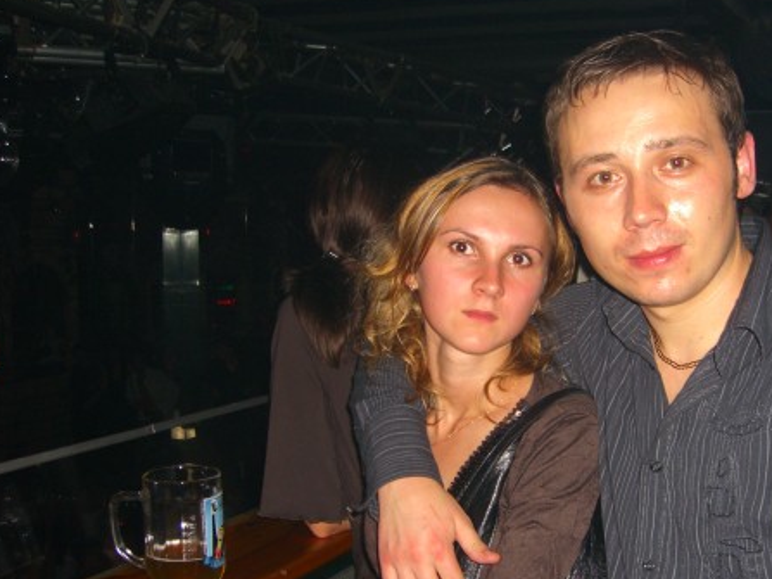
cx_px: 508
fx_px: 1137
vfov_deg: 28.4
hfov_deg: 37.1
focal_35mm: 51
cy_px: 363
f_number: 2.8
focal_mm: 7.9
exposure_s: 1/60
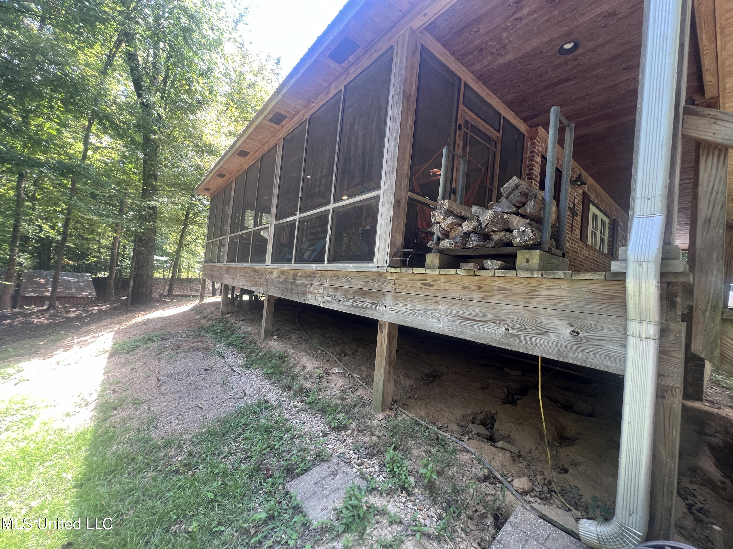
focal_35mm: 13
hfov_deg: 106.2
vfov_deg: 89.9
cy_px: 274
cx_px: 366
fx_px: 275
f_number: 1.8
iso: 100
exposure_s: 1/99
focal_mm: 1.57
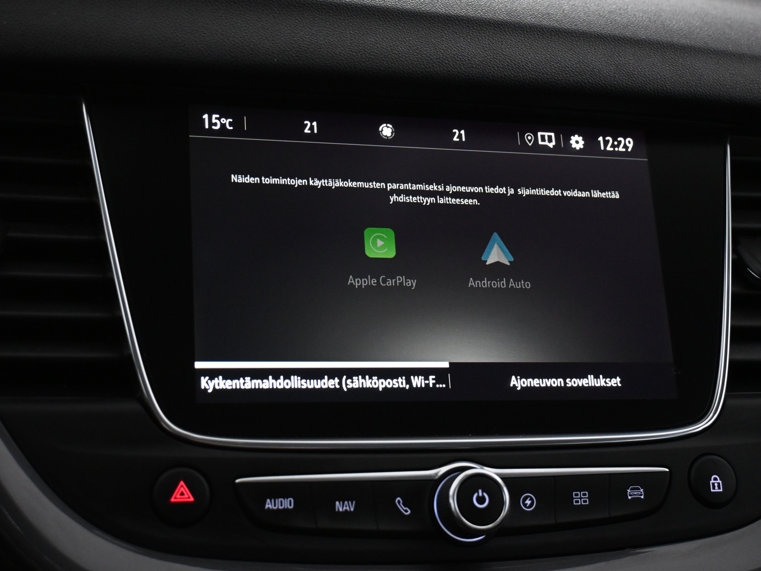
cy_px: 287
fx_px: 1231
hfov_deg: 34.3
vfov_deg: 26.1
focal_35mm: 56
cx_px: 407
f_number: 5
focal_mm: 34
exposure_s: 1/50
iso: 3200
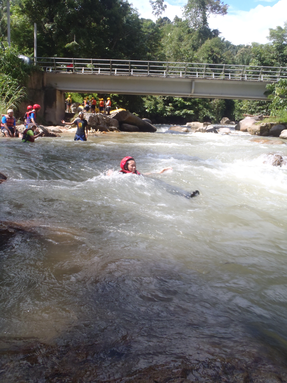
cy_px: 192
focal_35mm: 28
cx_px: 144
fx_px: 310
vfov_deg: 63.4
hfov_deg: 49.7
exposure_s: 1/60
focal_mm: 5
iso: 160
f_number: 10
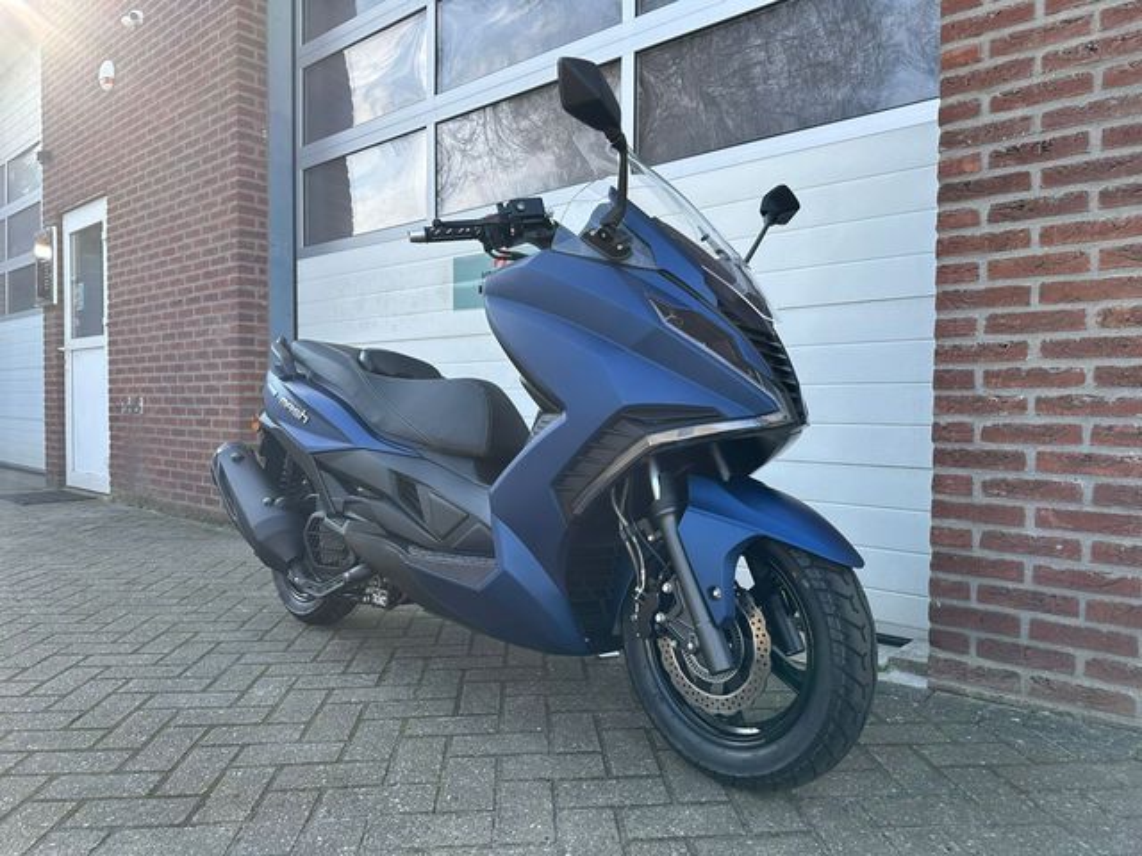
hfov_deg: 71.6
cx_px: 571
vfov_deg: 56.8
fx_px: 792
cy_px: 428
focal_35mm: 24
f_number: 1.78
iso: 80
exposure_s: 1/1040
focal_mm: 6.86
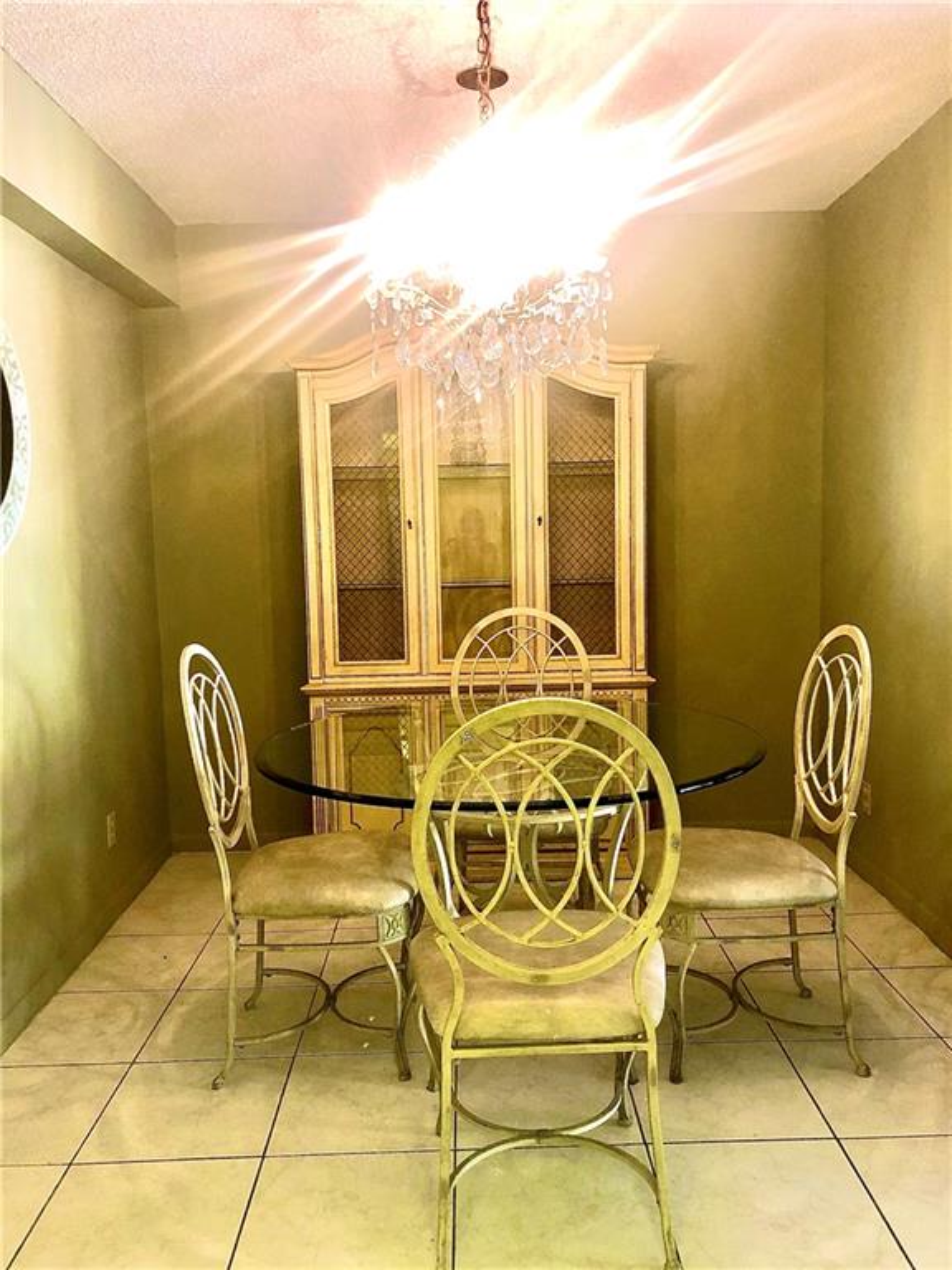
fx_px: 1027
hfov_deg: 49.7
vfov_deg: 63.4
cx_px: 476
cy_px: 635
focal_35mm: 28
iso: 40
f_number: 1.8
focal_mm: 4
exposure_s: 1/17
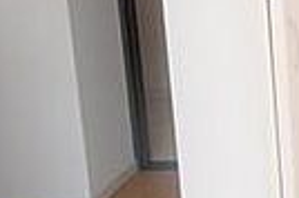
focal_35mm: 94
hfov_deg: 18.2
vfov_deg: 14.3
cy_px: -4
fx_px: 780
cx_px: 502
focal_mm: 14
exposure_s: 1/125
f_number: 4.8
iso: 200
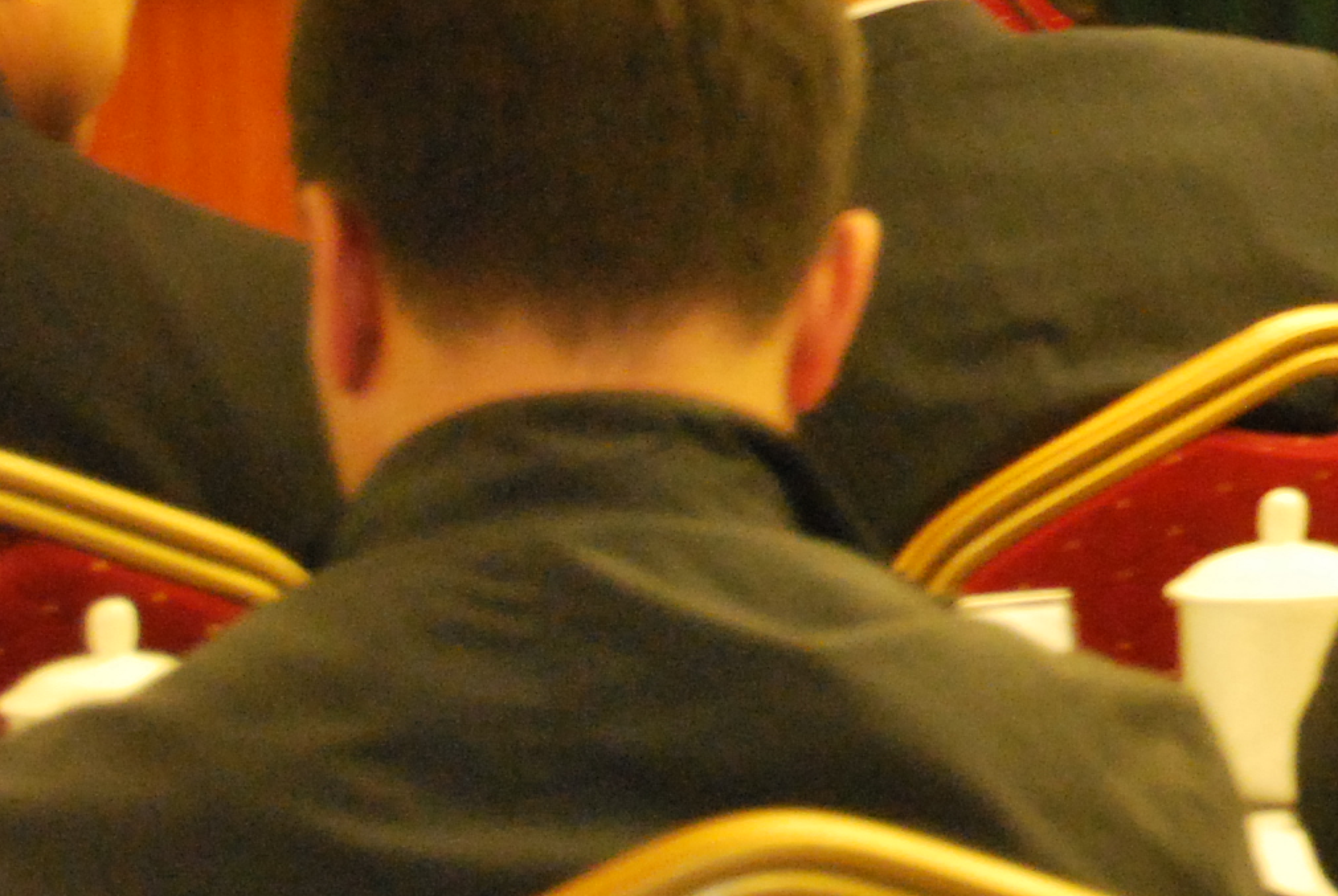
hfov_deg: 6.4
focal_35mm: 316
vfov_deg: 4.3
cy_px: -682
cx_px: 2544
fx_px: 11757
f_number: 5.6
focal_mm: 55
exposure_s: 1/30
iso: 1400
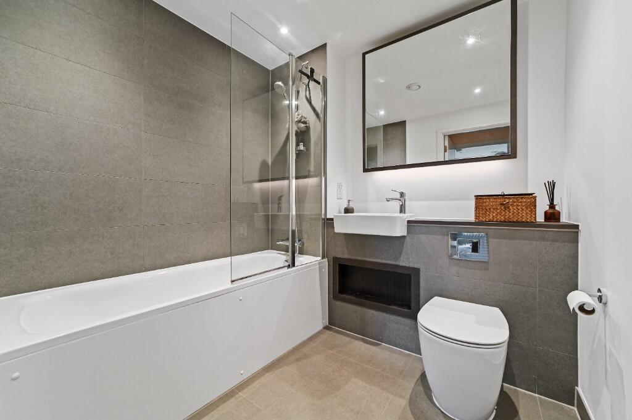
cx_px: 316
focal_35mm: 14
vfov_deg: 81.1
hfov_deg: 104.3
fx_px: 246
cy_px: 210
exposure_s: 1/2
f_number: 8
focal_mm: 14
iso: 400
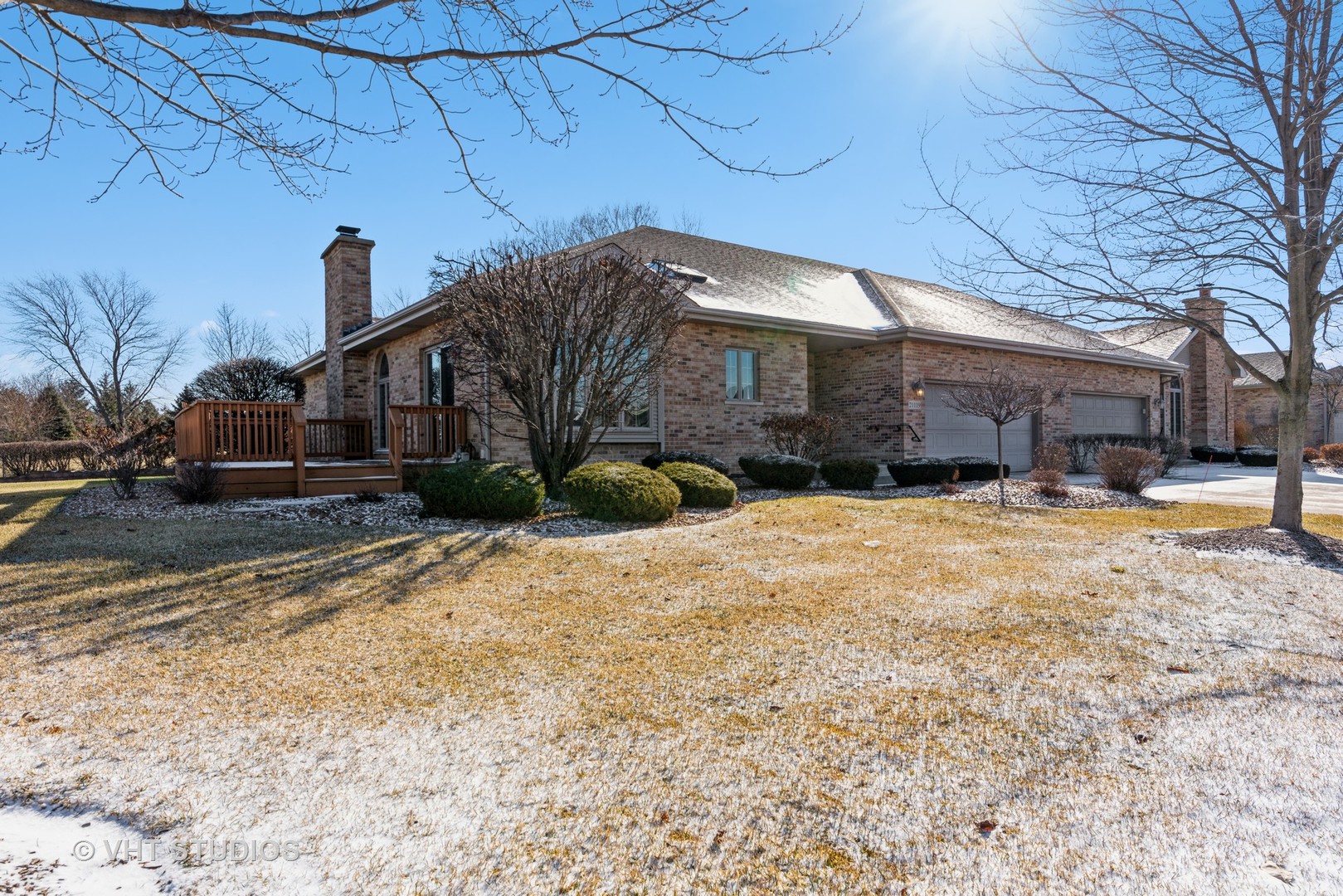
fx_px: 746
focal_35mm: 20
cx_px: 672
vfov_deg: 62.0
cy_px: 448
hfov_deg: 84.0
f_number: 11
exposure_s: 1/160
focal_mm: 20
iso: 100
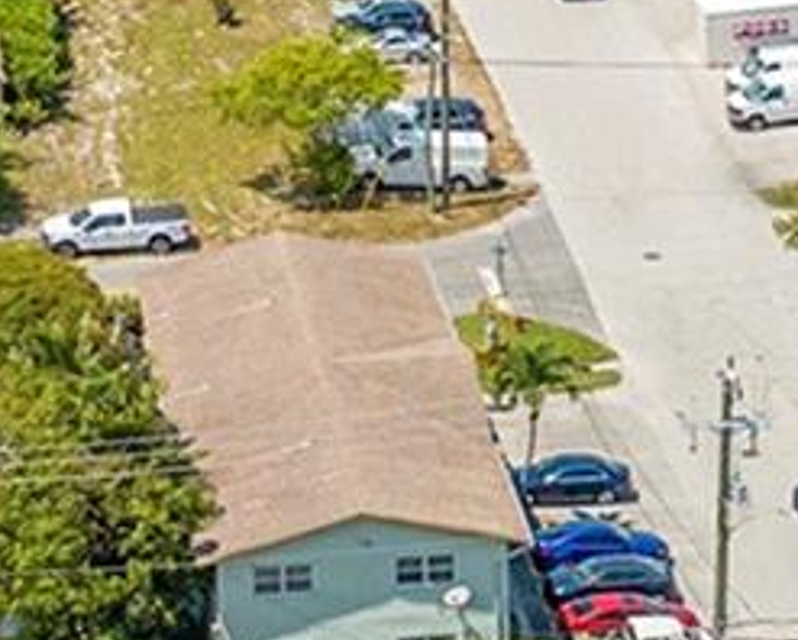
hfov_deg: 9.9
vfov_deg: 8.0
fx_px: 4585
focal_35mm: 194
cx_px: 540
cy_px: 415
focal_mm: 12.29
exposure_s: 1/640
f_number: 2.8
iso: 110
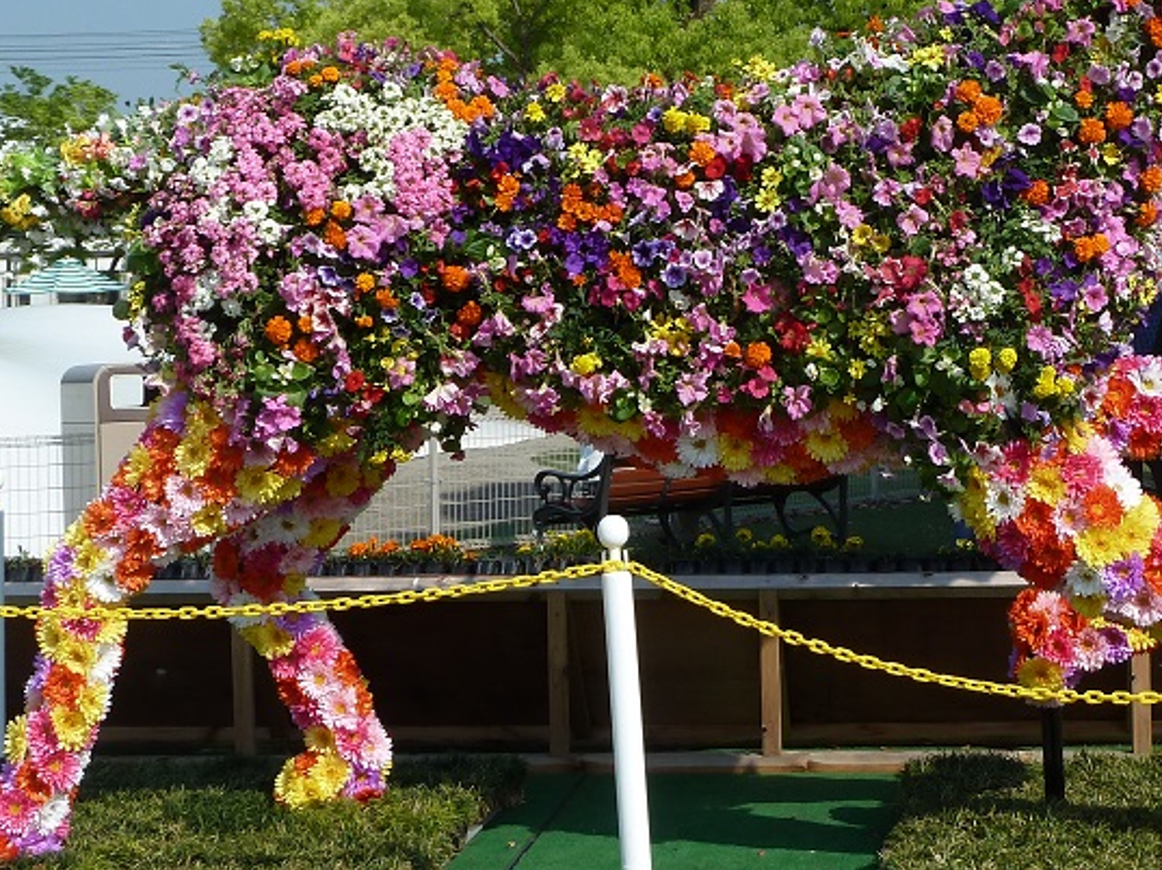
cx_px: 684
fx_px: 2751
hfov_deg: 23.8
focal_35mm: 82
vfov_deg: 17.9
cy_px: 251
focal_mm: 7.3
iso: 80
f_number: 5
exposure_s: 1/400
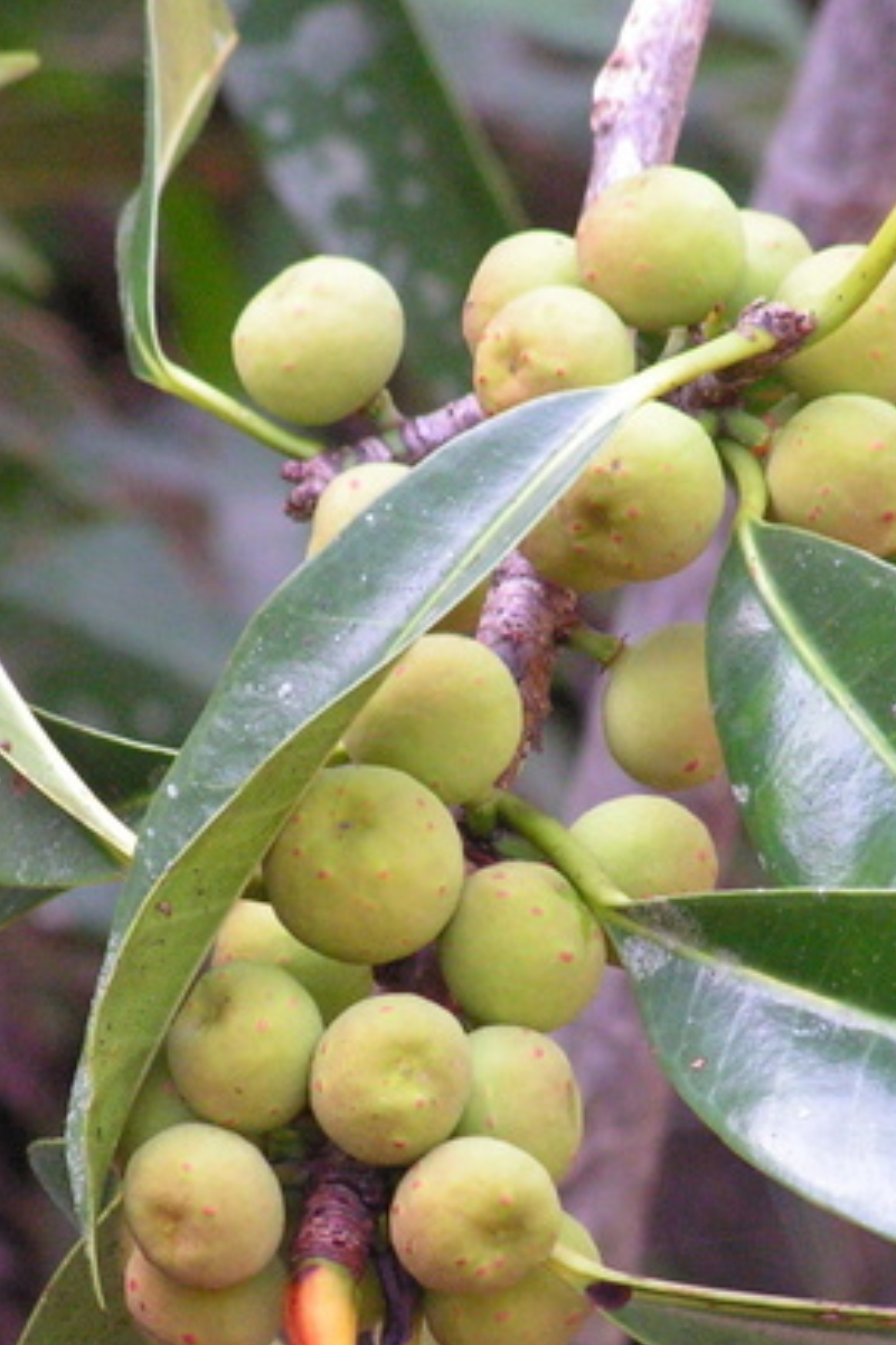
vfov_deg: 4.3
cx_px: 463
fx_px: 17747
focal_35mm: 475
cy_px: 681
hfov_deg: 2.9
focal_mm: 38.1
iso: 200
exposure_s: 1/160
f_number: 3.2
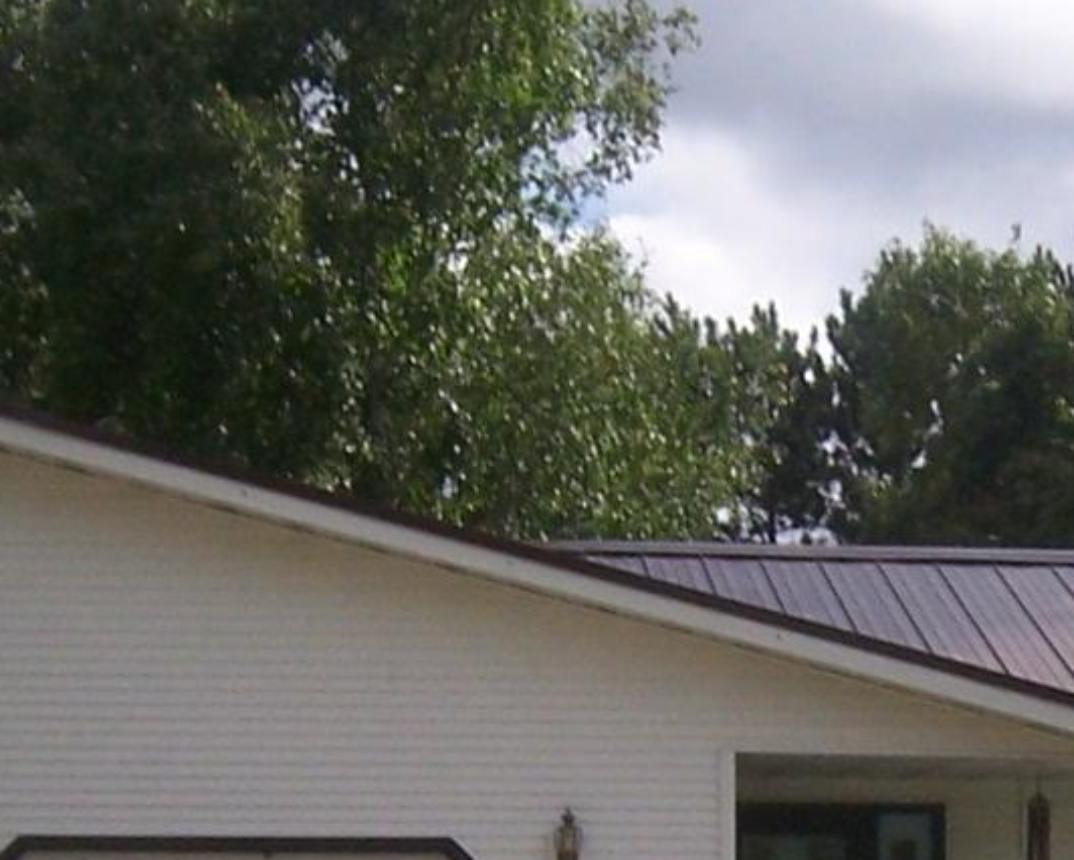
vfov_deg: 12.3
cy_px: 886
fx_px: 3943
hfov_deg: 15.4
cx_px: 874
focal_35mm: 124
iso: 80
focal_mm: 5.5
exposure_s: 1/1000
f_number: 4
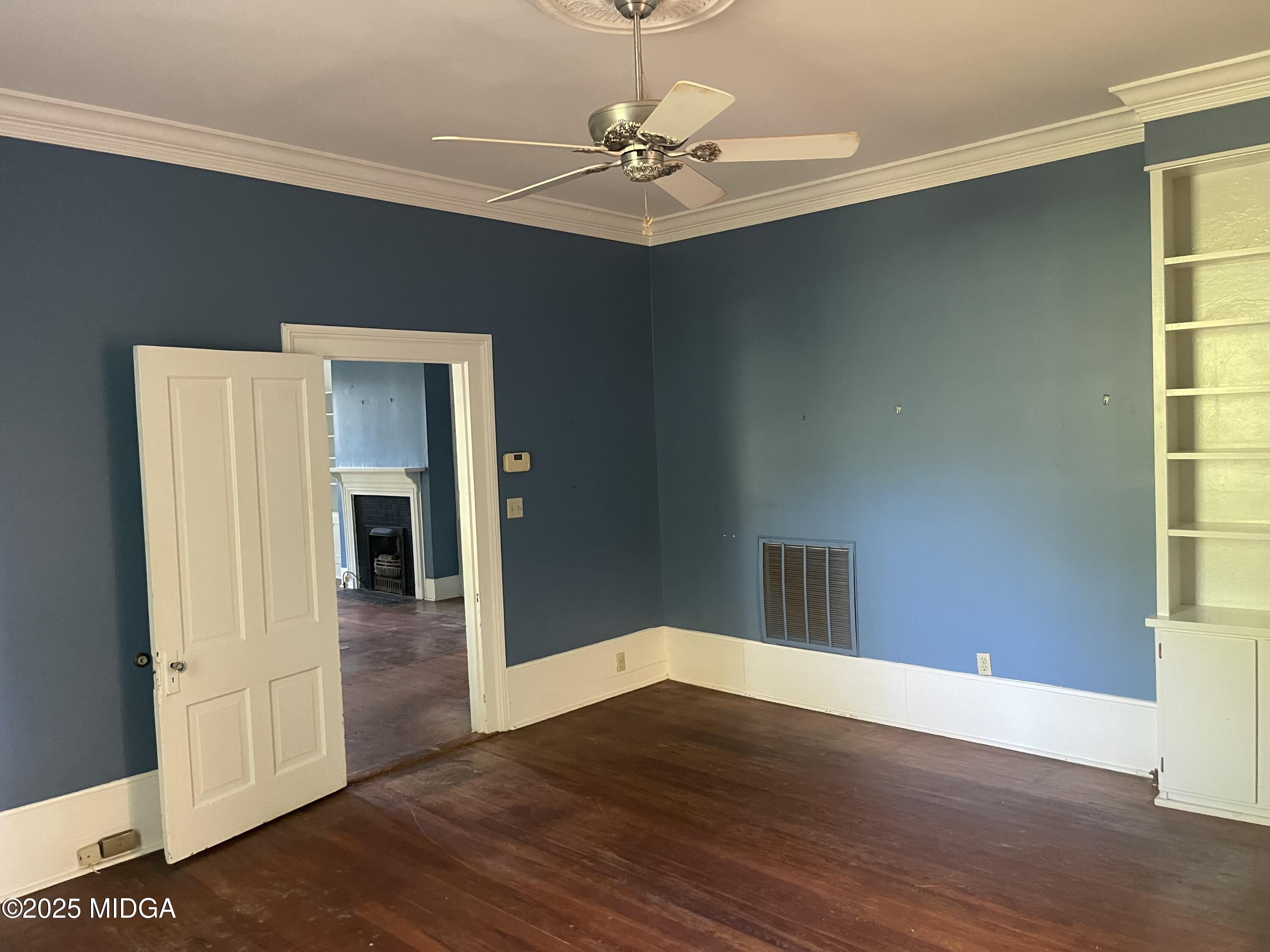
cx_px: 635
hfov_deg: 69.4
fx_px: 917
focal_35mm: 25
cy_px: 476
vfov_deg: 54.9
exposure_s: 1/40
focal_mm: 5.1
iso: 500
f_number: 1.6
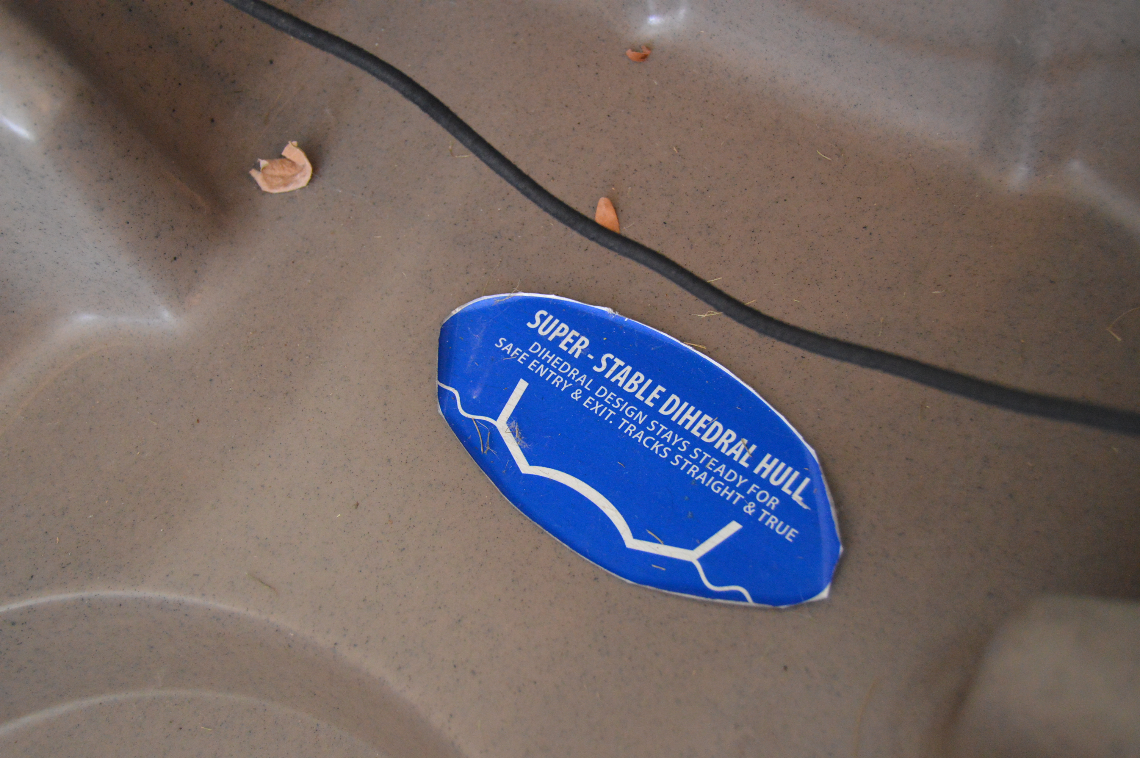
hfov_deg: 43.6
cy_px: 379
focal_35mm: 45
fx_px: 1424
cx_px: 570
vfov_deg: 29.8
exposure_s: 1/60
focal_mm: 30
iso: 2800
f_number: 4.2
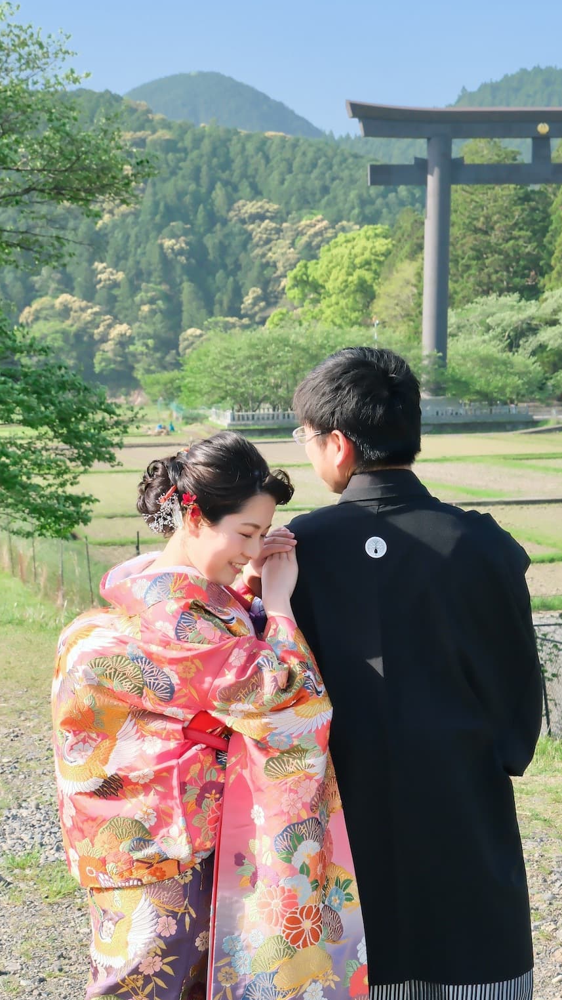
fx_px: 2040
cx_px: 364
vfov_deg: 27.4
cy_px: 650
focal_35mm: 77
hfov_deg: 15.7
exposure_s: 1/250
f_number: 10
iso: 800
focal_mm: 37.6
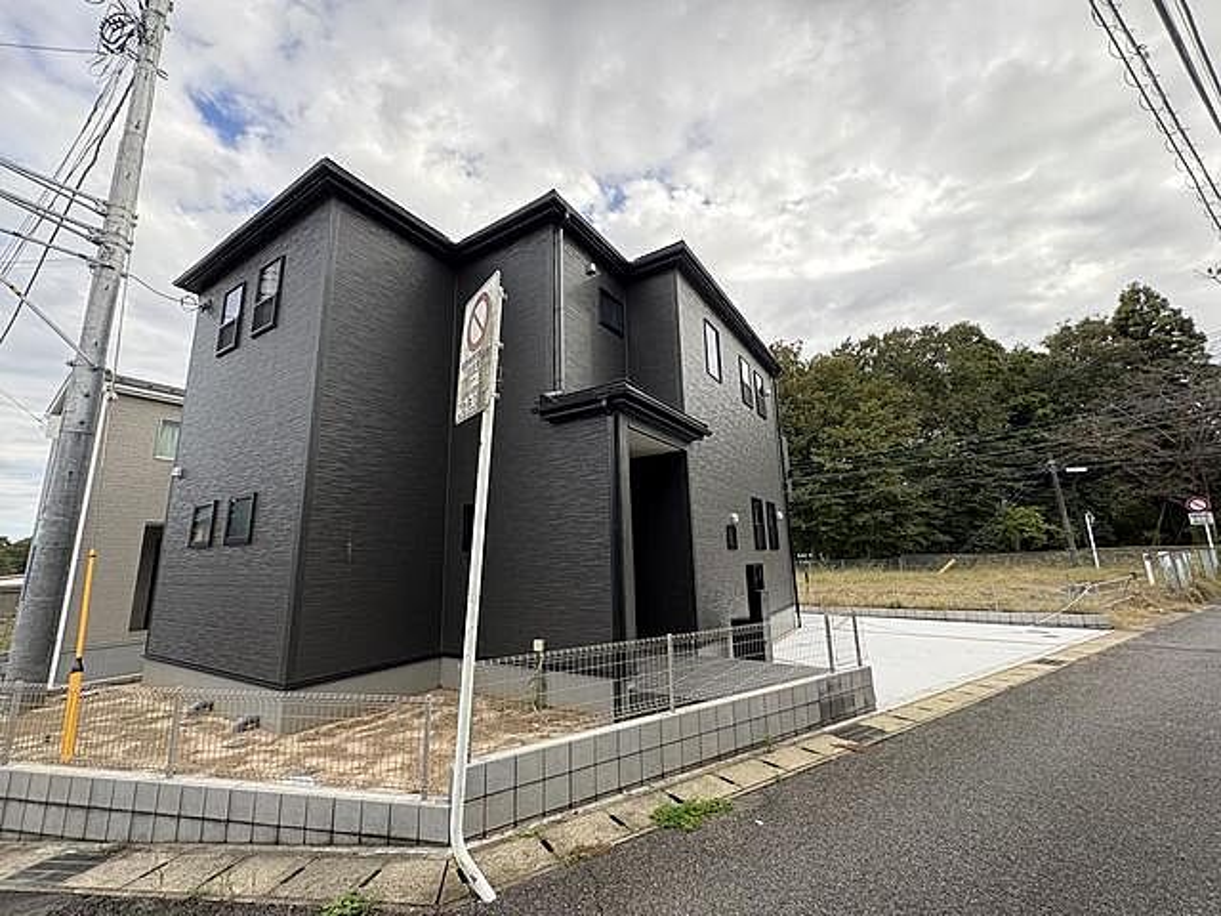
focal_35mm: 14
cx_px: 610
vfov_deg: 85.7
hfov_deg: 102.1
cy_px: 458
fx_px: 494
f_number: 2.2
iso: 64
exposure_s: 1/203
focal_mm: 2.22
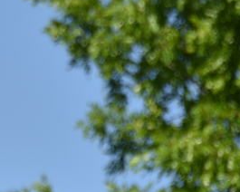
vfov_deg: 1.1
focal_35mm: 1361
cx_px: -146
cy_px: 61
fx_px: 9667
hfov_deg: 1.4
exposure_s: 1/640
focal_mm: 300
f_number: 7.1
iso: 100
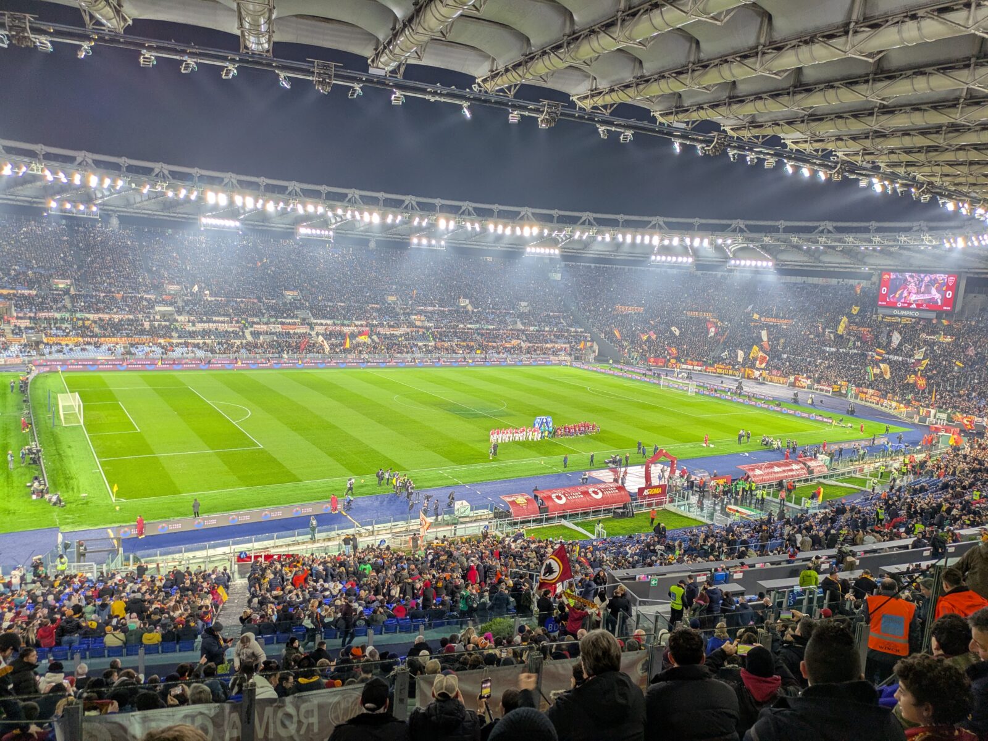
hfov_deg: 69.4
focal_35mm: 25
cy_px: 370
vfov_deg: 54.9
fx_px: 714
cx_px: 494
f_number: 1.89
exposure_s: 1/50
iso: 56
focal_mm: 5.43
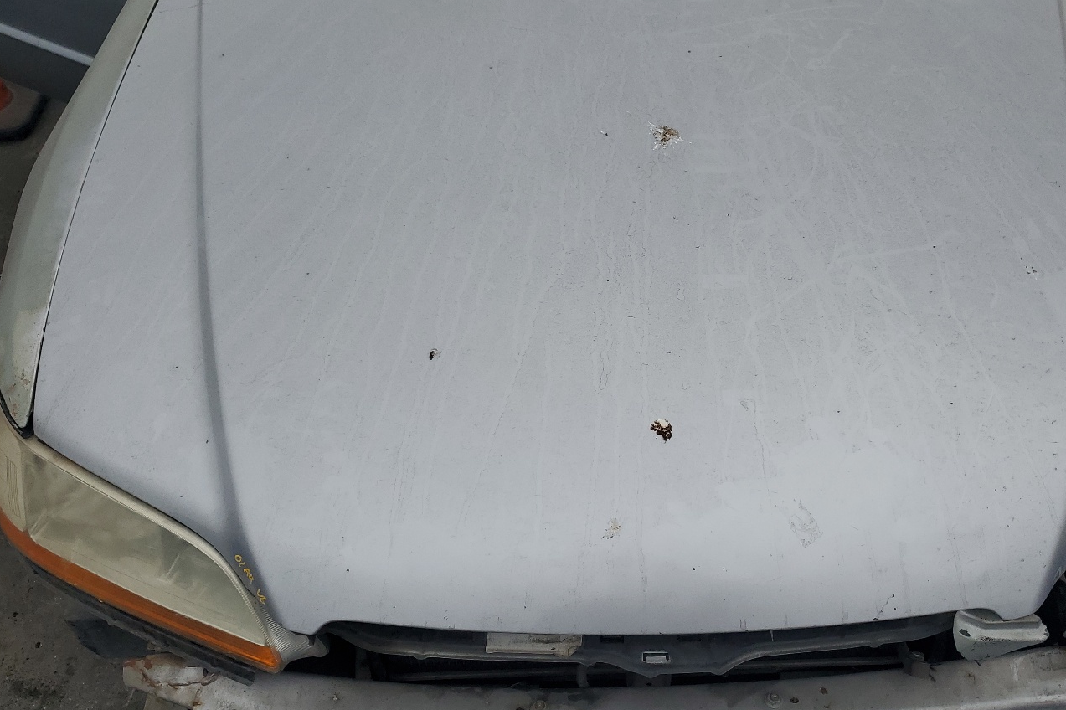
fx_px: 1006
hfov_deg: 55.6
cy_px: 321
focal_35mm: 34
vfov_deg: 38.8
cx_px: 617
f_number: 1.5
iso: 50
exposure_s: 1/5000
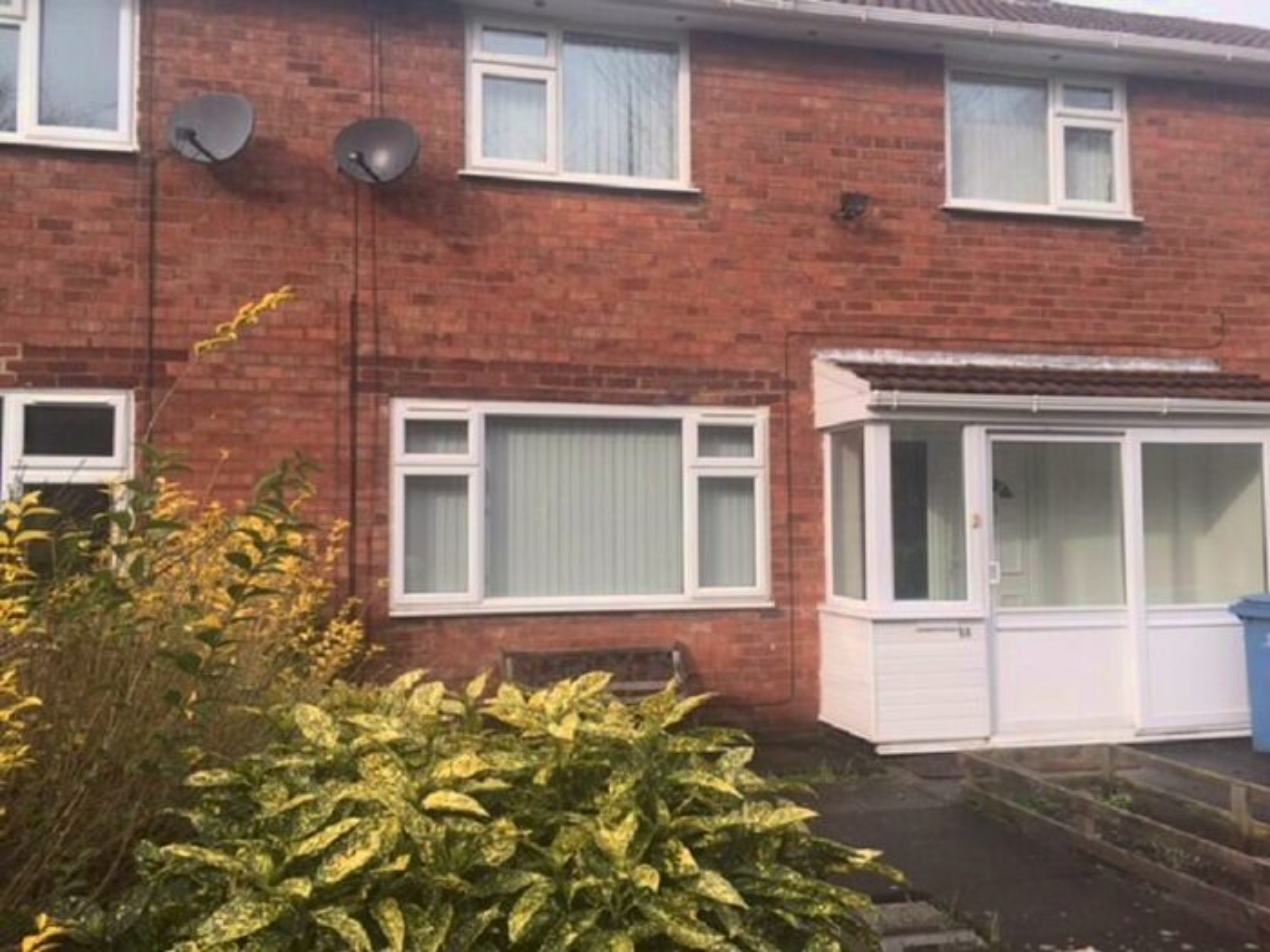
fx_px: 1064
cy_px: 476
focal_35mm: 29
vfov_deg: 48.2
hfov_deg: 61.7
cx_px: 635
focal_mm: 4.15
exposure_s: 1/1099
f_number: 2.2
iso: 32
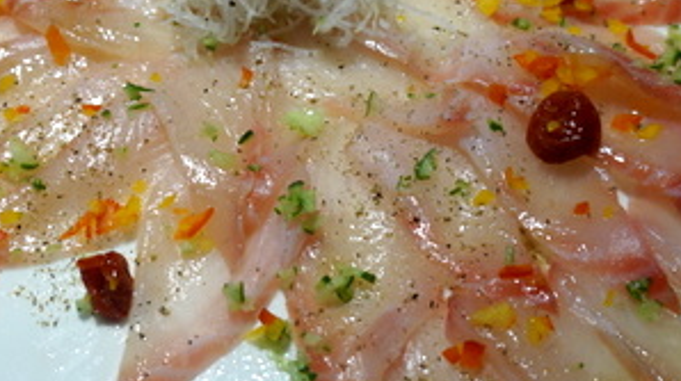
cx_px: 283
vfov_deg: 22.0
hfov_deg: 38.4
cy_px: 108
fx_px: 974
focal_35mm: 54
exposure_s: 1/60
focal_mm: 16
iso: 250
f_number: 4
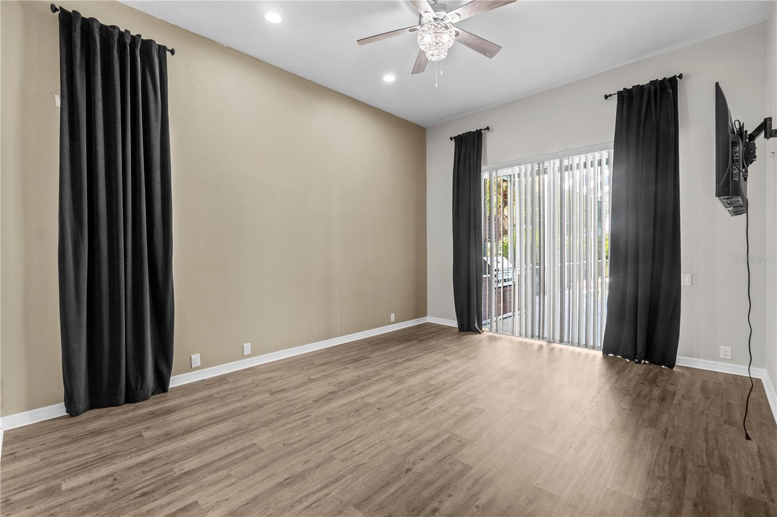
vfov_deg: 77.3
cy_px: 258
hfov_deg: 100.4
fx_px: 324
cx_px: 388
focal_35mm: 15
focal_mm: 10
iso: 100
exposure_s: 2
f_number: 7.1
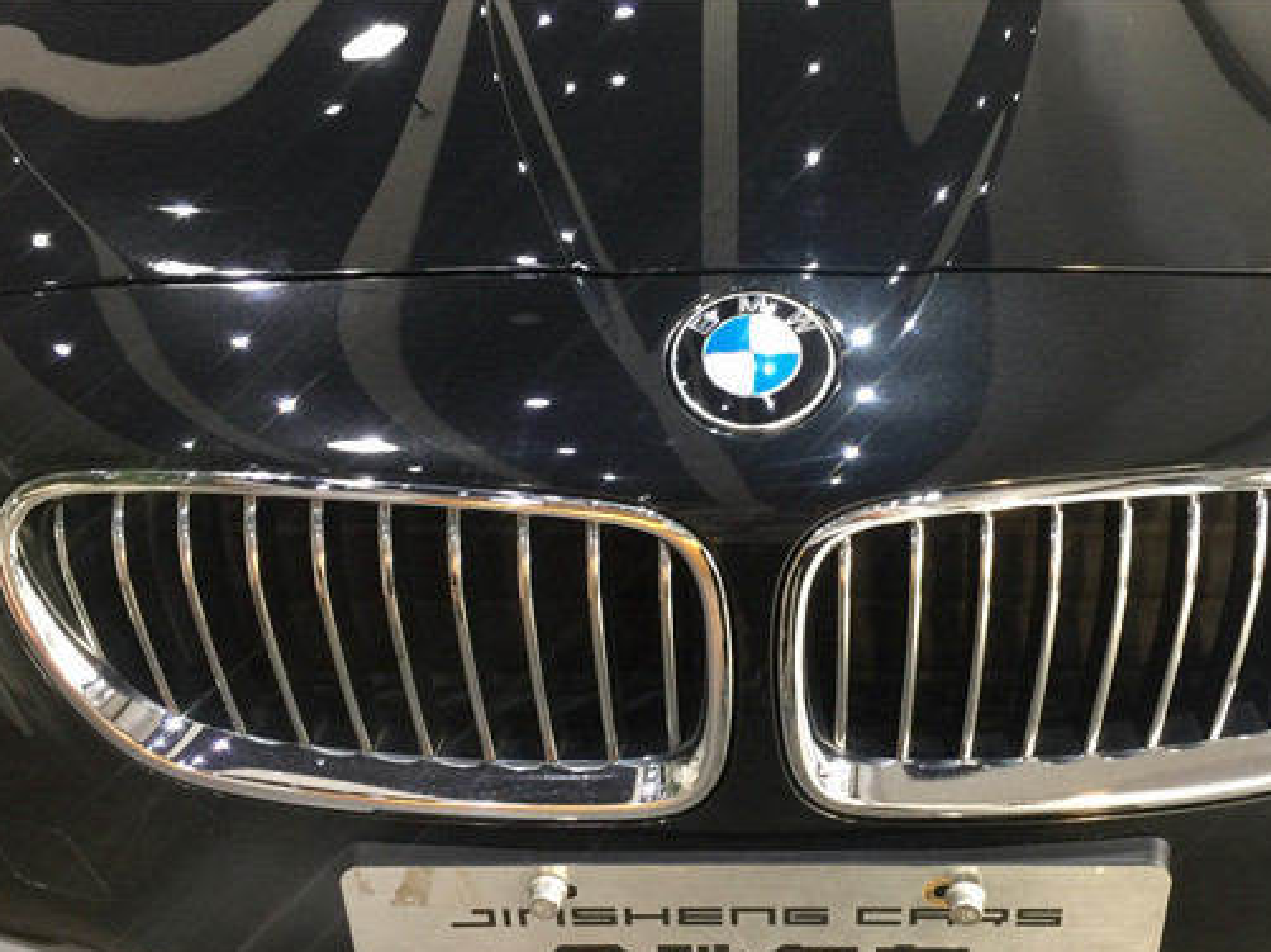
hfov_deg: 49.9
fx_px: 1358
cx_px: 760
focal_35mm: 37
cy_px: 598
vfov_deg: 38.4
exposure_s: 1/17
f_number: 2.2
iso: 64
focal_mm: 4.15
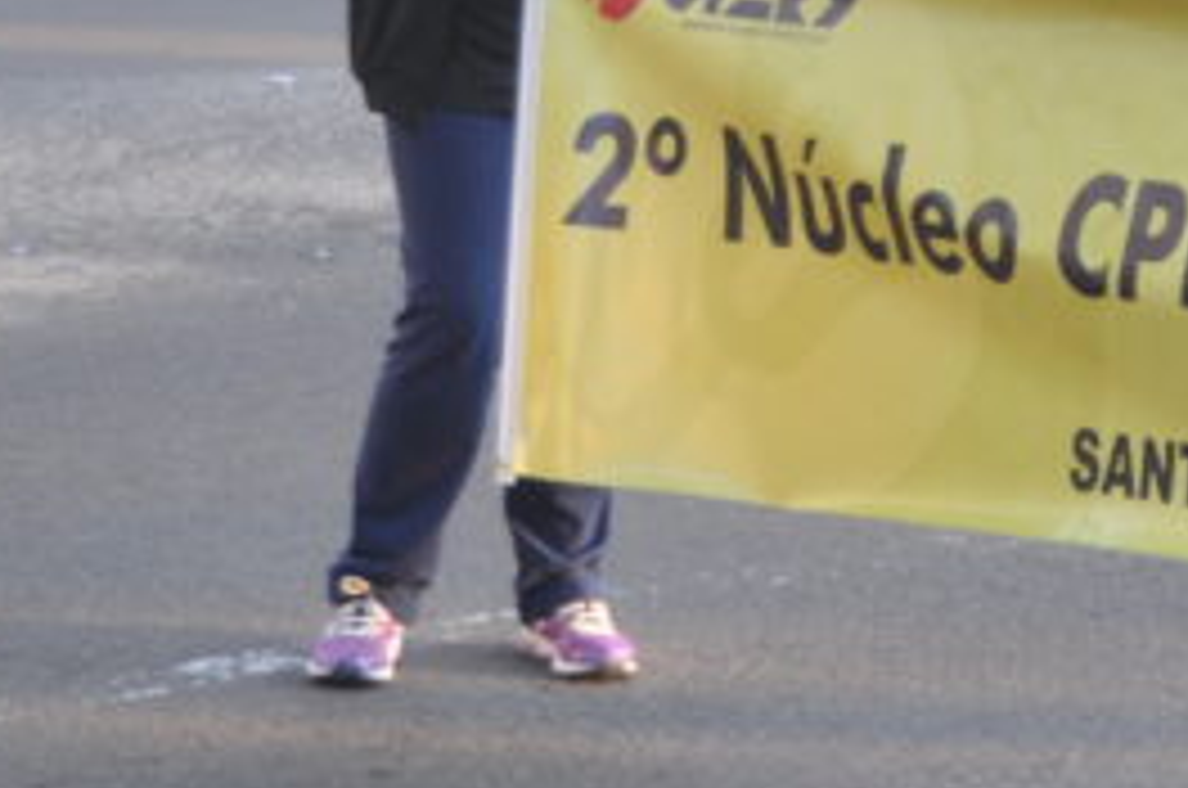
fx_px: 6127
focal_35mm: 186
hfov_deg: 10.5
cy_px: 230
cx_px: 2097
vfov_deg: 7.3
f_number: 5
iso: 200
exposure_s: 1/30
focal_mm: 32
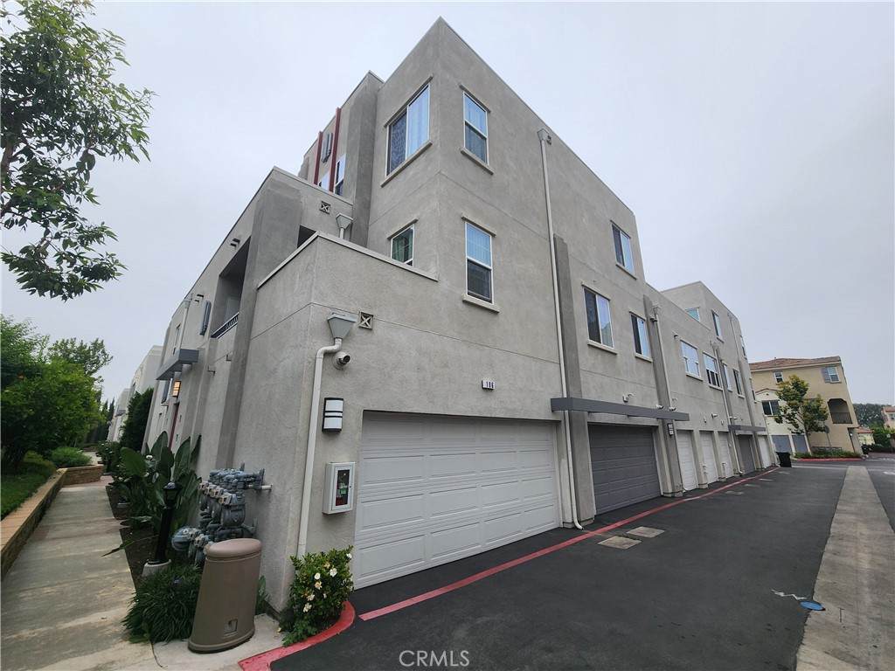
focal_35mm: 13
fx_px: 336
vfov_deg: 89.9
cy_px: 336
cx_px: 448
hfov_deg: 106.2
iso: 50
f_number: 2.2
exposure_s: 1/1192
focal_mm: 2.2
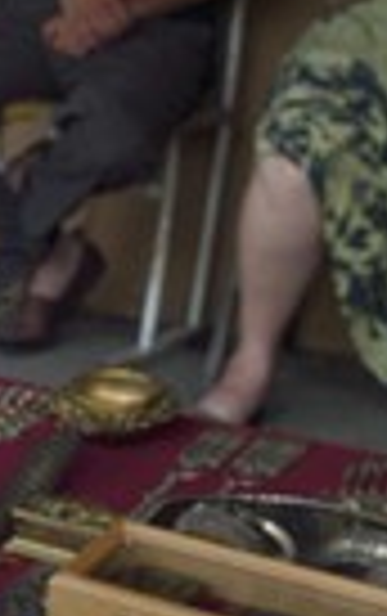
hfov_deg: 11.9
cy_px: 216
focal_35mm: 109
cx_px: -11
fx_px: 1834
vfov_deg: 19.0
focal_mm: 35
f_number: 8
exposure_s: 1/100
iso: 400
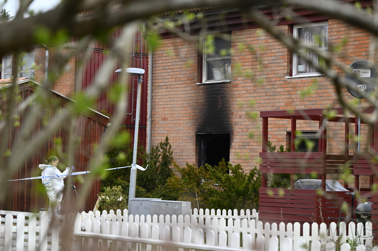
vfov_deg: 13.5
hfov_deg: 20.2
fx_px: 1060
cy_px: 126
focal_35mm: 101
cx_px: 189
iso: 200
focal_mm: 101
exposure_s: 1/640
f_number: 4
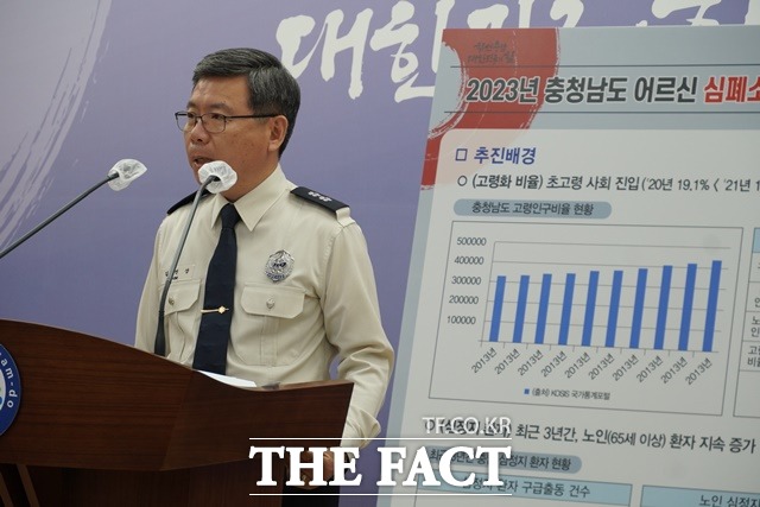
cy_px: 254
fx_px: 2470
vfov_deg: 11.7
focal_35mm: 117
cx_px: 380
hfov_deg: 17.5
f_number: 5.6
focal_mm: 78
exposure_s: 1/160
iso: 500
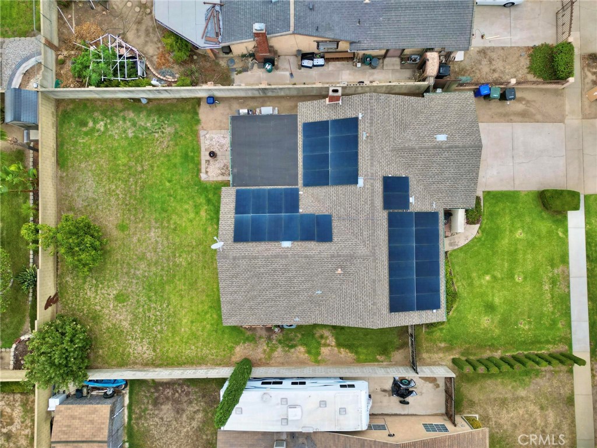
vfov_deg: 56.8
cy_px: 224
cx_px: 298
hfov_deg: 71.6
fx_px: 414
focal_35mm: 24
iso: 120
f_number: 1.7
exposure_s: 1/80
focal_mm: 6.72
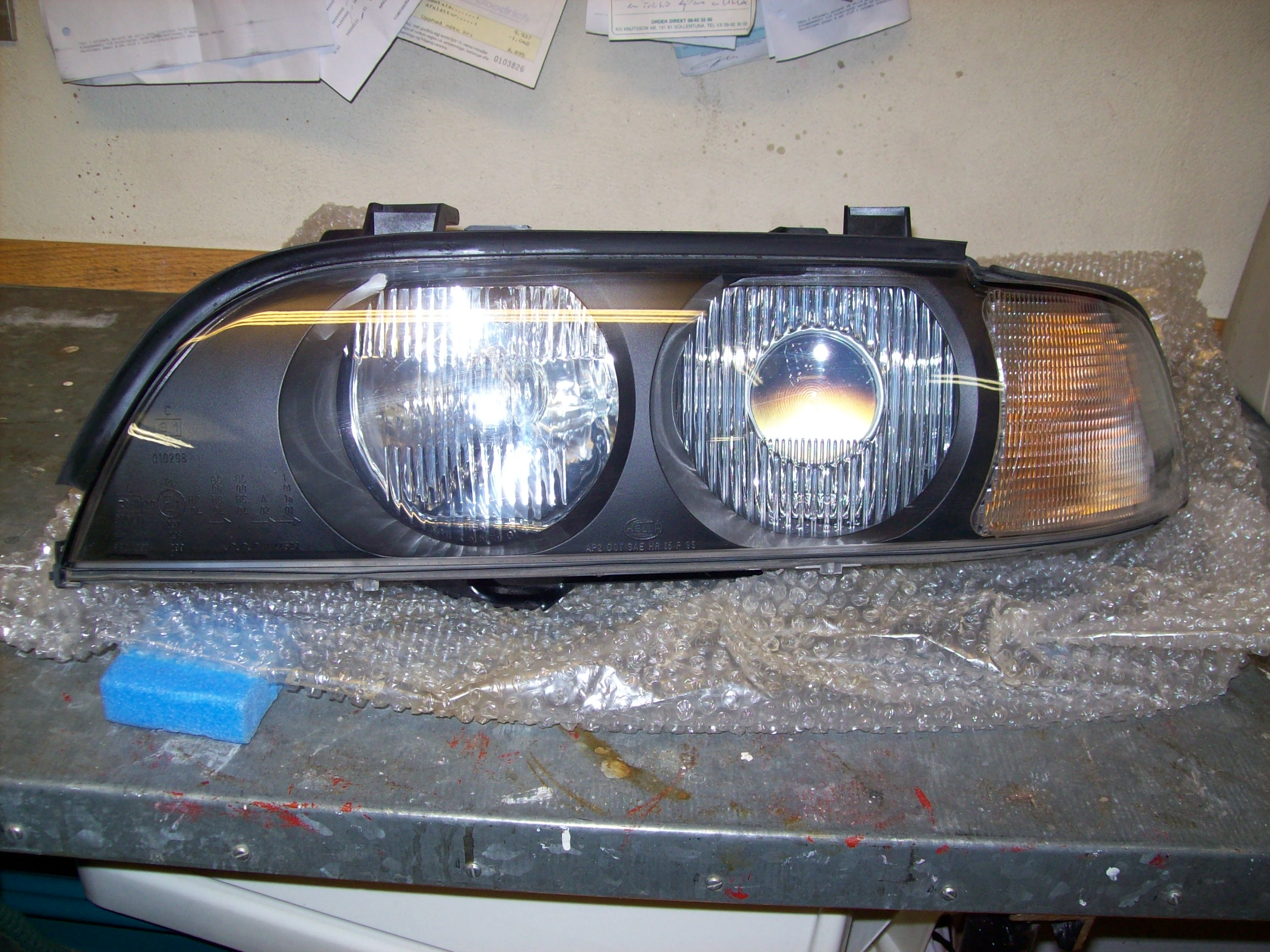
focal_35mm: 36
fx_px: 1320
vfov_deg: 39.6
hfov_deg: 51.4
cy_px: 476
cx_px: 635
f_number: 2.7
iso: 80
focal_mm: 6
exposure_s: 1/64
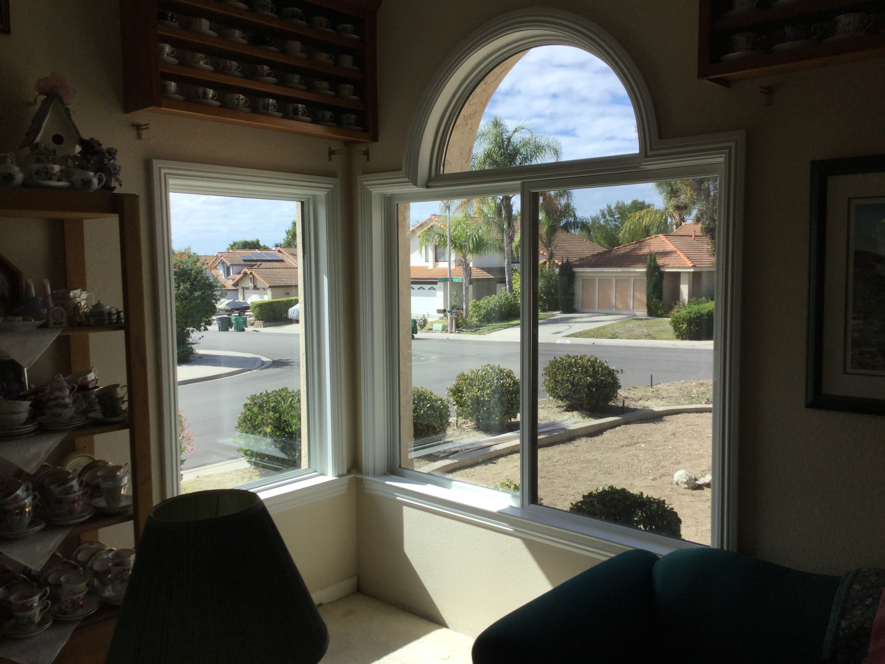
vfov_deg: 45.4
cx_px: 442
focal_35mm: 31
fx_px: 793
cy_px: 332
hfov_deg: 58.4
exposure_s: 1/631
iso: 25
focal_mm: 3.3
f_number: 2.4
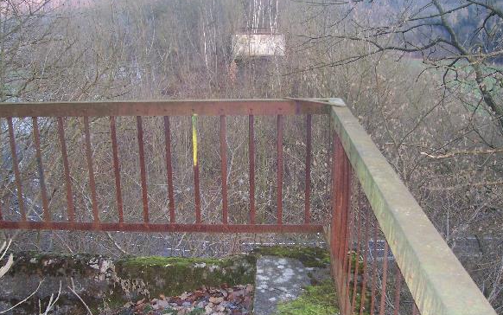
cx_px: 252
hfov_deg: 55.3
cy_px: 161
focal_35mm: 35
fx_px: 480
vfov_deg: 36.3
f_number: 2.7
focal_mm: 5.6
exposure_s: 1/60
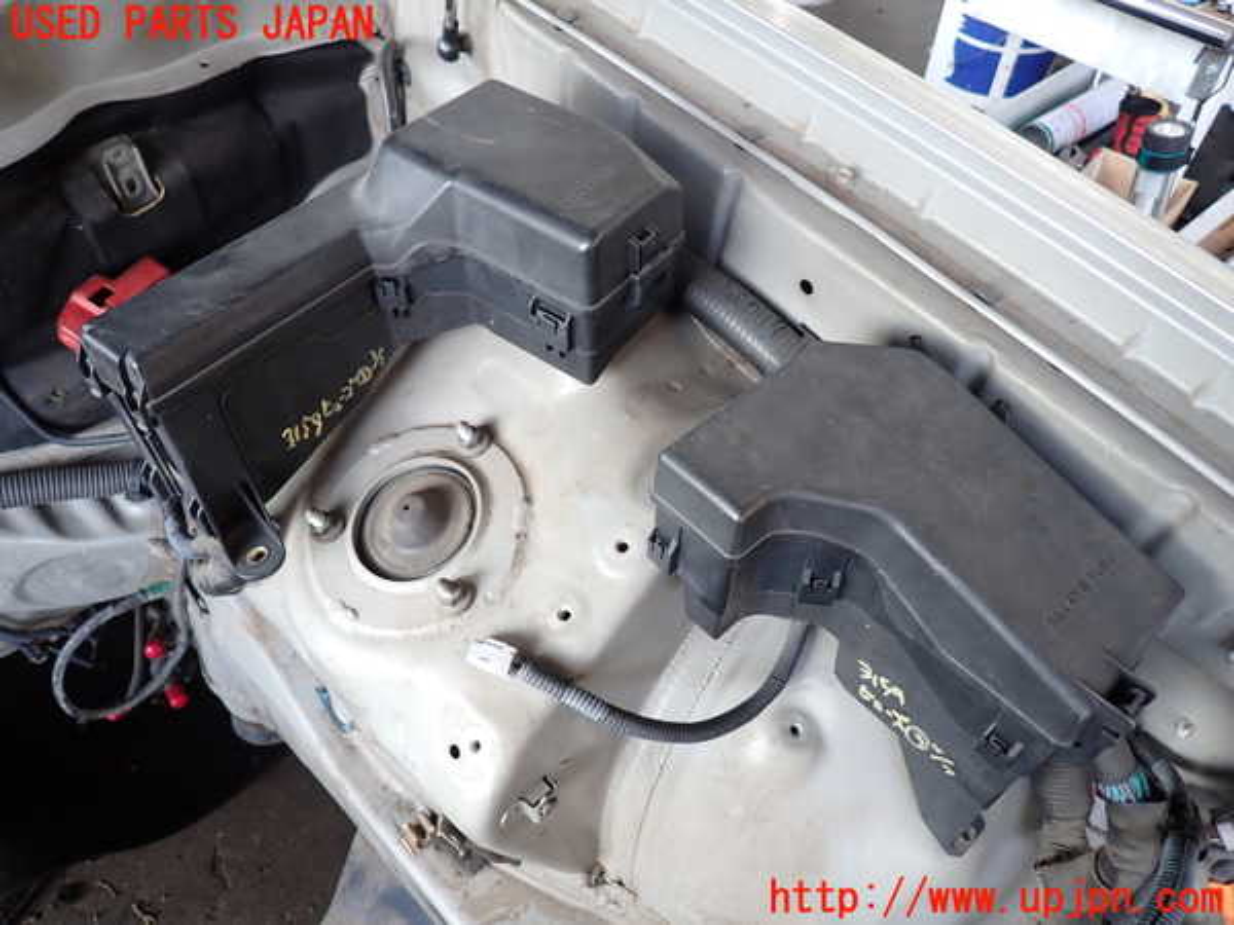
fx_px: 891
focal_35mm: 25
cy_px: 462
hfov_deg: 69.4
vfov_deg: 54.9
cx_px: 617
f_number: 2
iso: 160
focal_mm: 4.5
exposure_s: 1/60
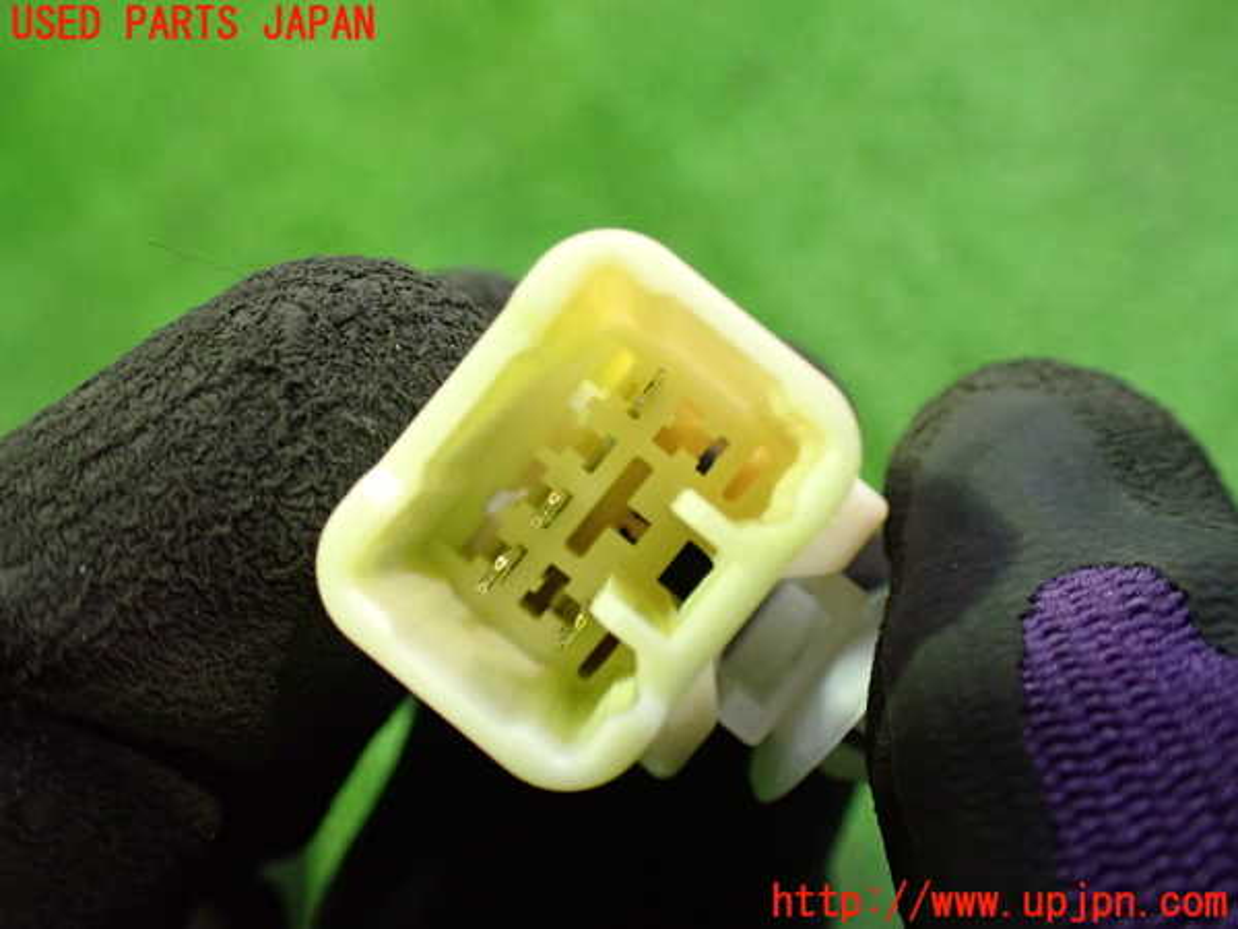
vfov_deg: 46.8
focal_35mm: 30
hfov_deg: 60.0
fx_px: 1073
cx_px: 619
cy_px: 464
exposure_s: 1/40
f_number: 2.3
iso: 800
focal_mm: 5.4
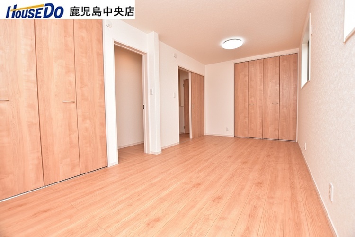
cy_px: 118
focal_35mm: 15
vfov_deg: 77.3
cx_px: 178
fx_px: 148
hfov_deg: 100.4
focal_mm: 10
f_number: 5
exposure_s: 1/60
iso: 160
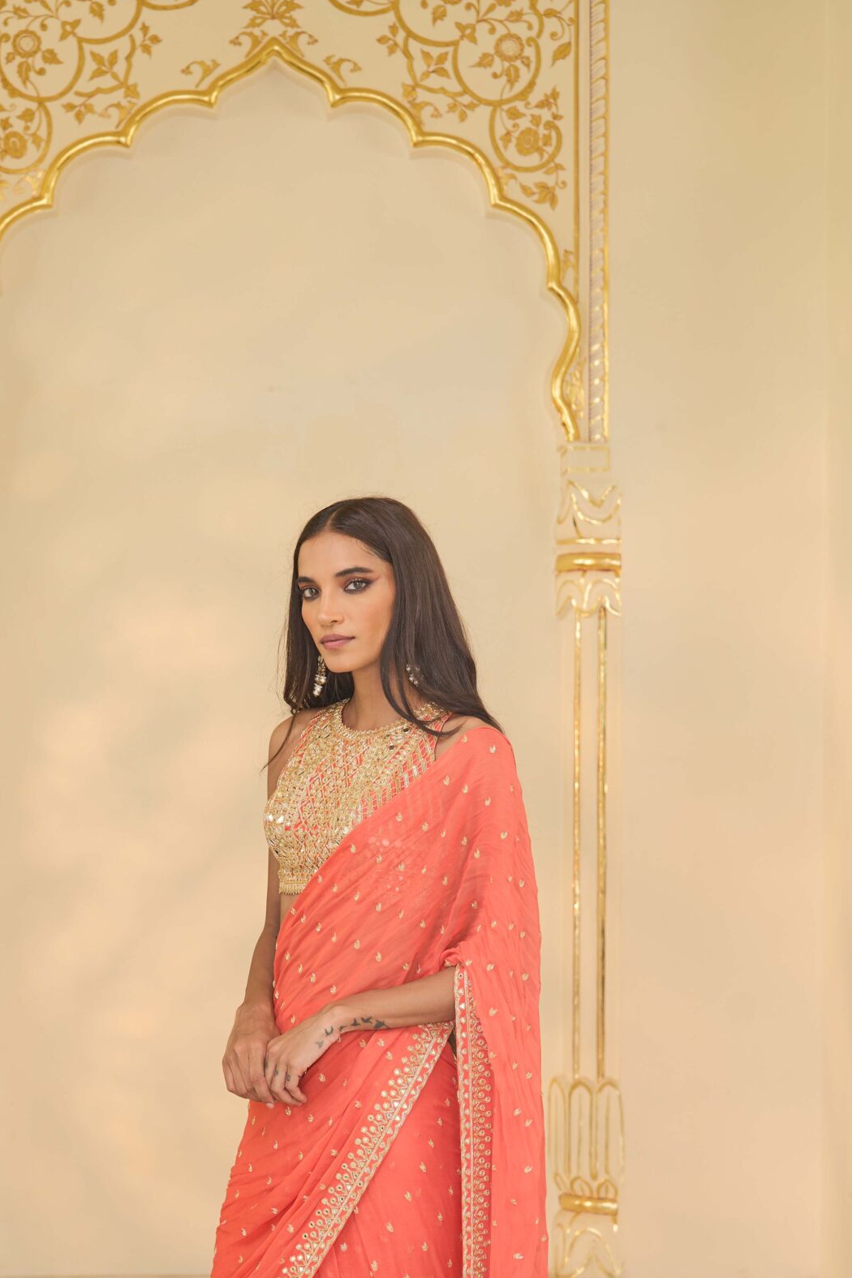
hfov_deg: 15.0
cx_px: 296
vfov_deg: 22.2
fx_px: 3230
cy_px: 914
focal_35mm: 91
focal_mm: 56
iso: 200
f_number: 5.6
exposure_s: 1/80
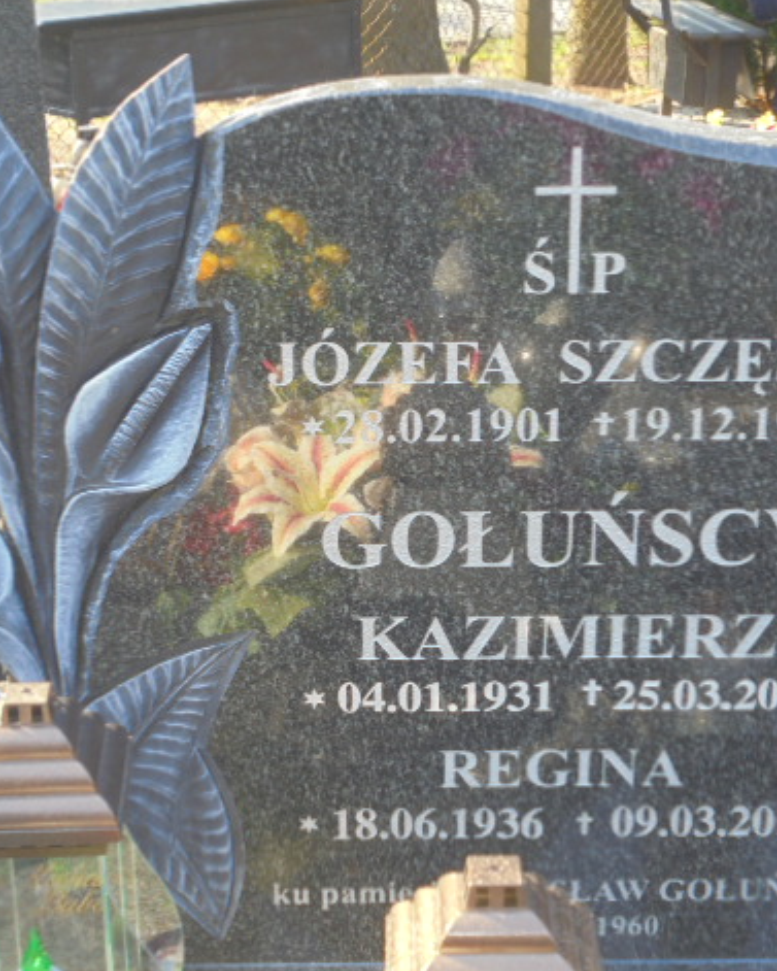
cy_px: 478
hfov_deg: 23.5
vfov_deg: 29.1
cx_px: 383
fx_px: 1868
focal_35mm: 65
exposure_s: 1/40
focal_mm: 8.9
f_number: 4.8
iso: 100
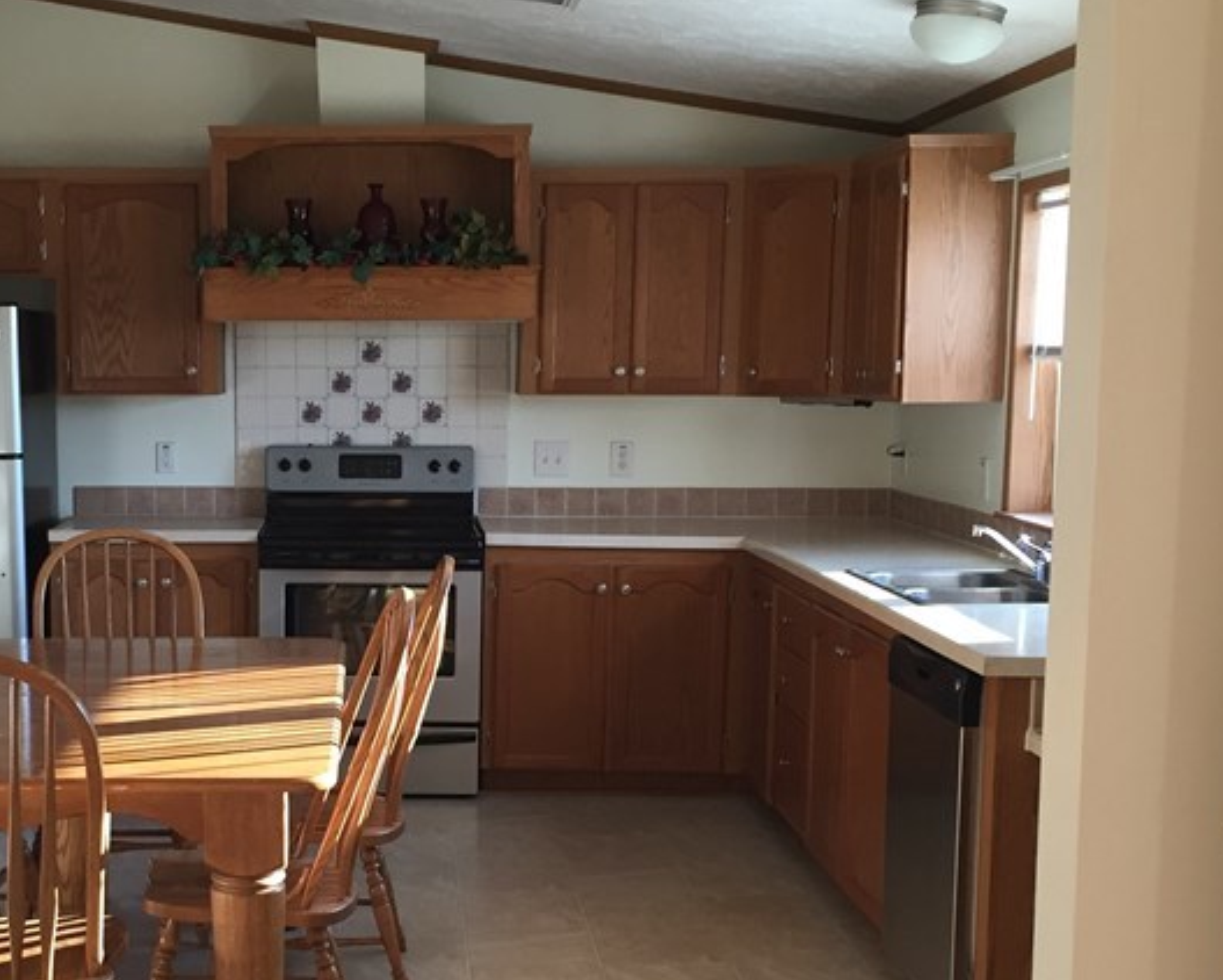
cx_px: 346
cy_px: 653
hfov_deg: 33.6
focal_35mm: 55
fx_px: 1992
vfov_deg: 27.5
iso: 32
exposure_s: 1/30
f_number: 2.2
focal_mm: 4.15
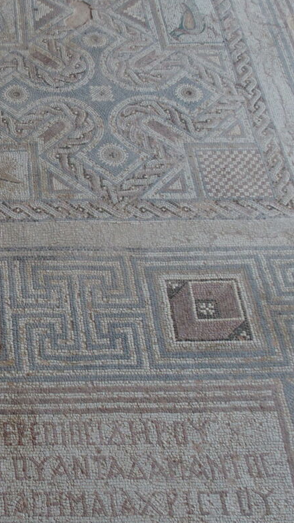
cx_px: -47
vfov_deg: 37.2
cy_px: 262
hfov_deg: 20.3
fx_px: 776
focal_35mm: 56
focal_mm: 6
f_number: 2.8
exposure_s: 1/50
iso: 200
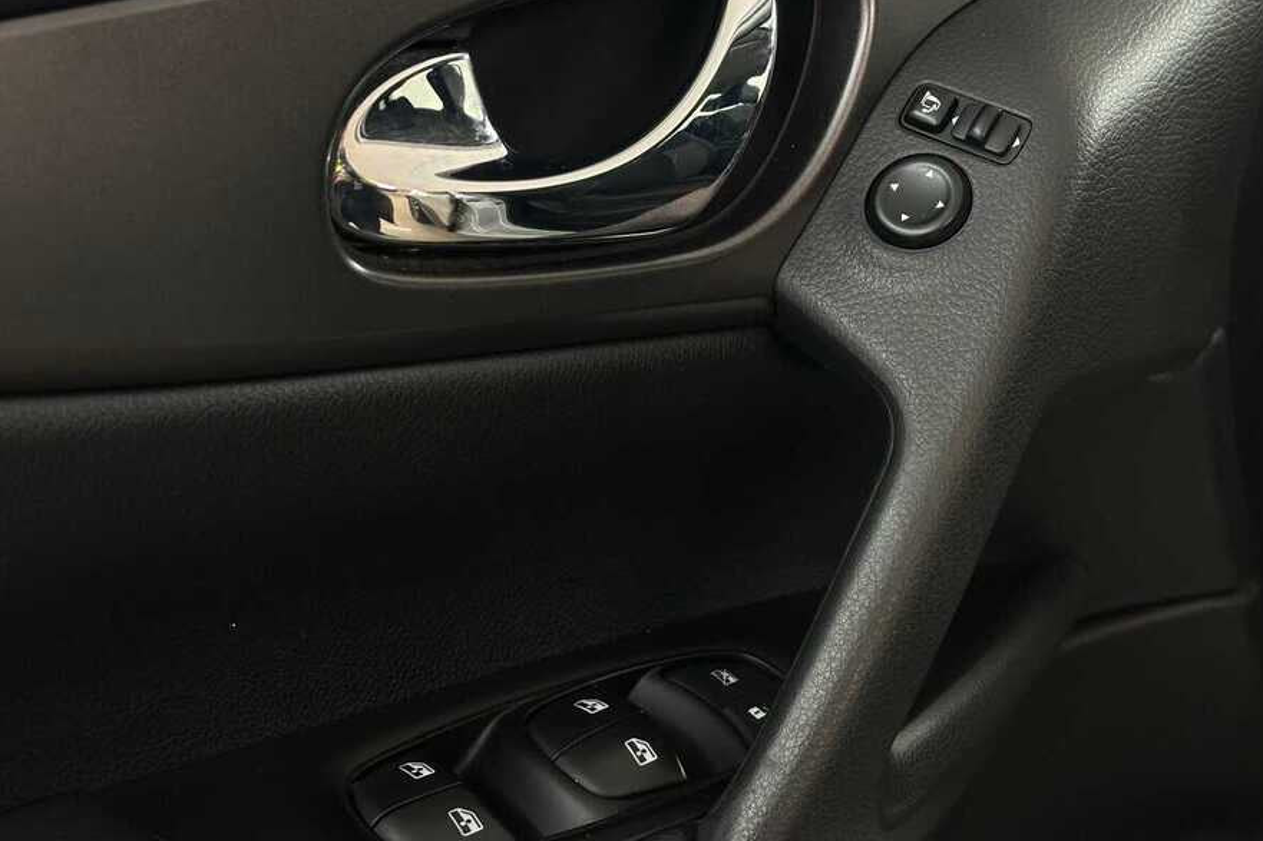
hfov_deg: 38.9
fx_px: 1789
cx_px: 644
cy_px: 431
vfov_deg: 26.5
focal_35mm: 51
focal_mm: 6.86
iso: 200
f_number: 1.78
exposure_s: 1/50
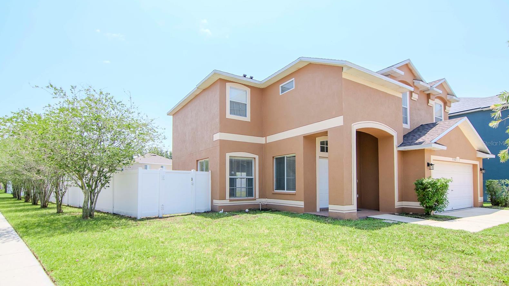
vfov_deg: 62.3
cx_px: 253
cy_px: 143
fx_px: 237
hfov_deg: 94.2
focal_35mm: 18
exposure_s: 1/2000
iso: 400
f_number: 4
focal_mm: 11
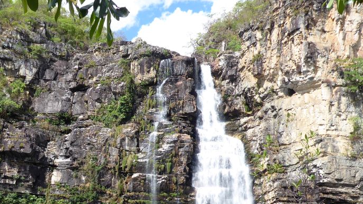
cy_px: 172
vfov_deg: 19.2
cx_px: 120
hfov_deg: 33.5
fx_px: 597
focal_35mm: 62
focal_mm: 6.7
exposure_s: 1/400
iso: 80
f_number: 3.7
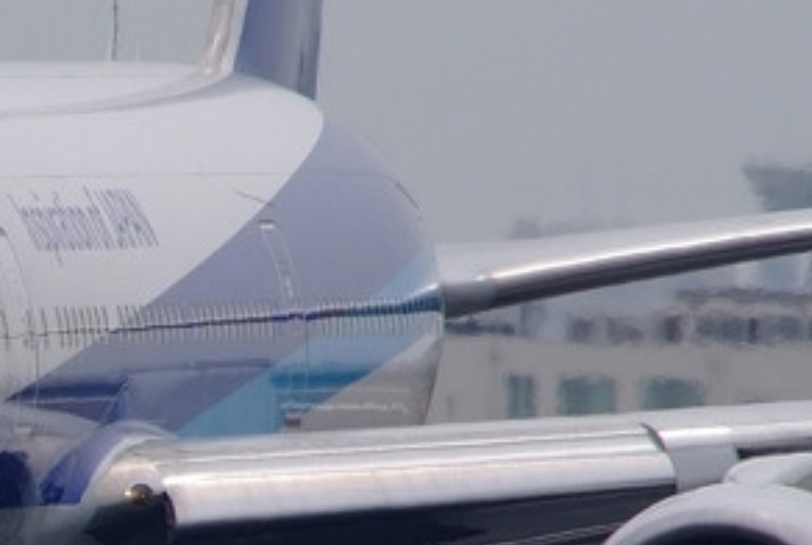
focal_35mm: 2207
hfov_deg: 0.9
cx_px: -398
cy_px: 502
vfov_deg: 0.6
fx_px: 49881
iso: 500
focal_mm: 420
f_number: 14
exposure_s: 1/750
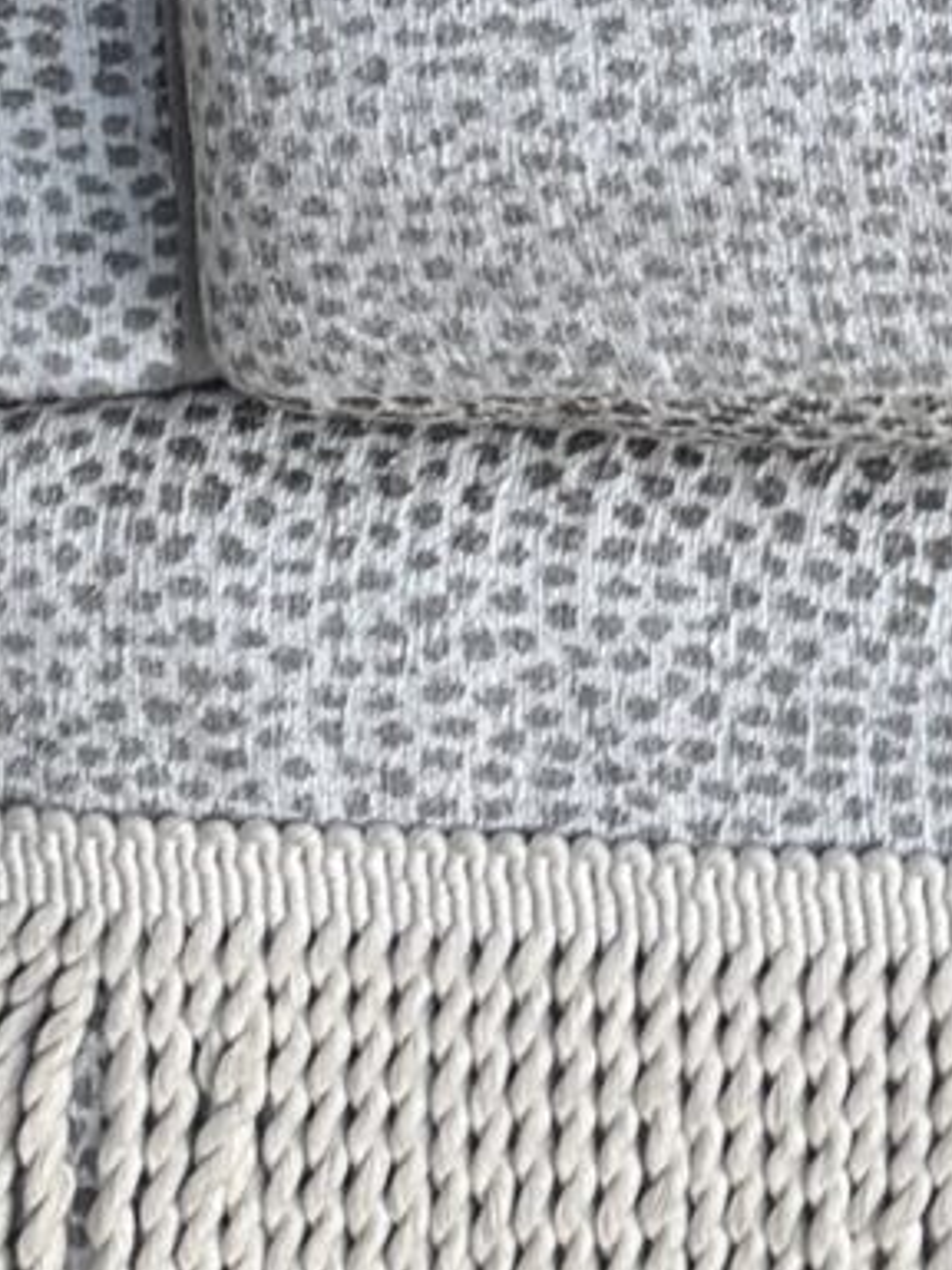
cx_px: 2251
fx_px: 5867
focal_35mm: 160
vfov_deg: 11.2
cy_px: -1296
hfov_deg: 8.5
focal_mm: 6.76
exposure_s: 1/120
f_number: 1.78
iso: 125
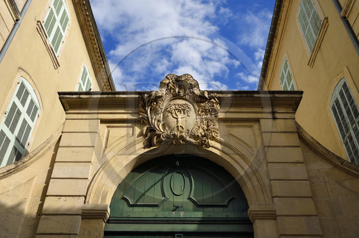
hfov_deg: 55.8
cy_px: 119
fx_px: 339
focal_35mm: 34
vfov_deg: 38.8
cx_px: 180
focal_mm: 34
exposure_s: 1/250
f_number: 11
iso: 200
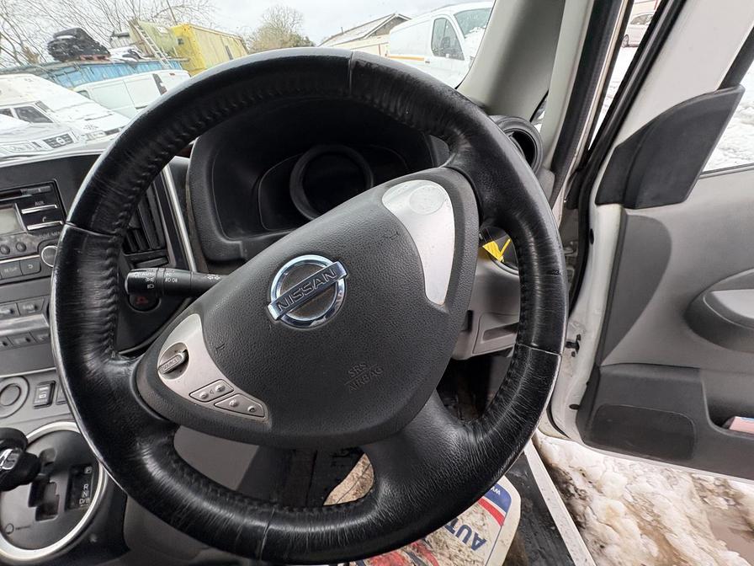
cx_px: 377
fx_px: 305
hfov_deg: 102.1
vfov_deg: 85.7
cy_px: 283
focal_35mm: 14
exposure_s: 1/81
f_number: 2.2
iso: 200
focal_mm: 2.22
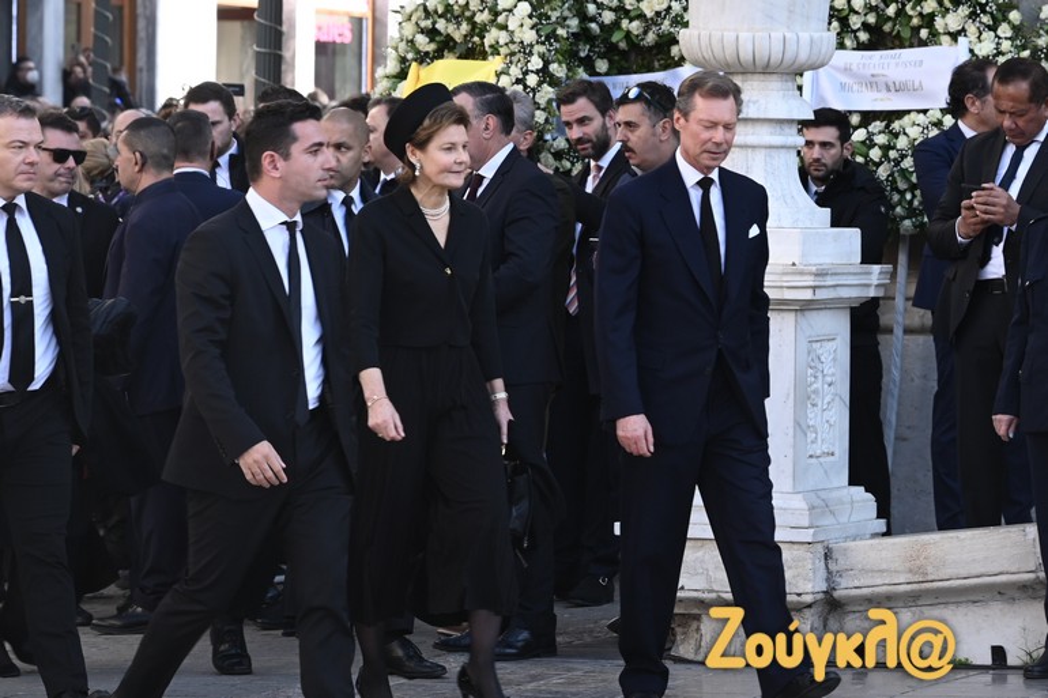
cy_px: 349
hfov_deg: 17.1
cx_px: 524
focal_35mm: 120
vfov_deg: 11.4
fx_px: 3492
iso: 400
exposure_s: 1/250
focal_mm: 120
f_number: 7.1
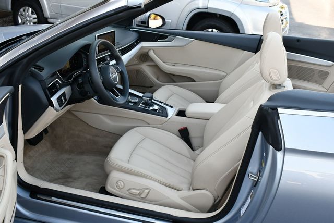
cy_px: 112
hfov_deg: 48.4
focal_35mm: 40
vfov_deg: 33.5
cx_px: 167
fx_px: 371
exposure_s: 1/250
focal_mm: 20
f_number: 5
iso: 400
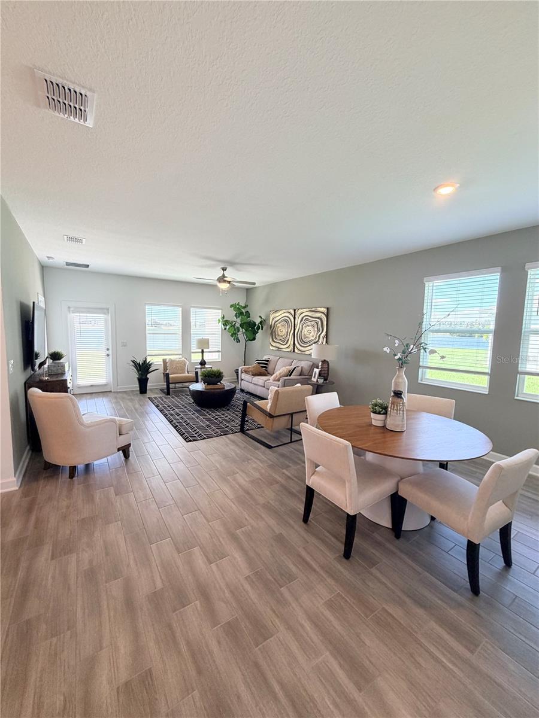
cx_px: 270
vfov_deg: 102.1
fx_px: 291
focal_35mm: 14
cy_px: 359
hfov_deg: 85.7
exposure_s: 1/120
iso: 200
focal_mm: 2.22
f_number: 2.2
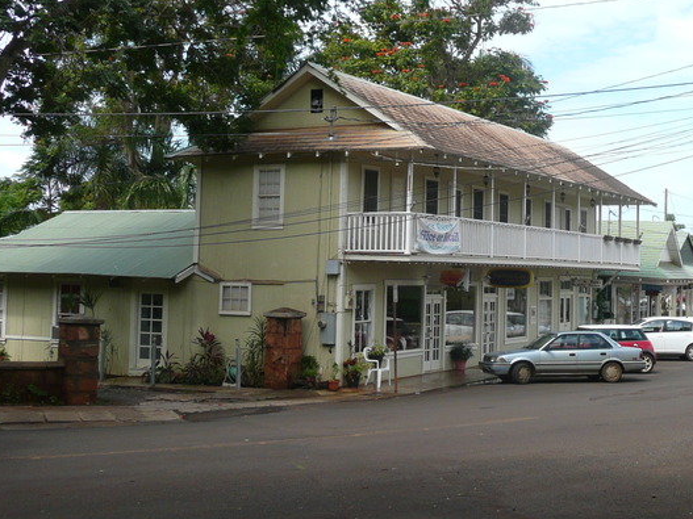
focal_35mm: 56
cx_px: 509
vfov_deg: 26.1
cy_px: 217
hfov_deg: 33.7
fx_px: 1121
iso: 100
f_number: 3.5
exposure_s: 1/500
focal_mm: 5.2
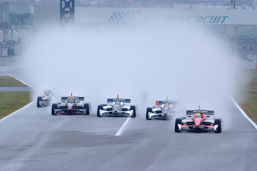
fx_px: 3212
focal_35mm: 450
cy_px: 86
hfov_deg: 4.6
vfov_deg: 3.1
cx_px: 128
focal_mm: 300
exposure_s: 1/500
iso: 400
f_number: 8
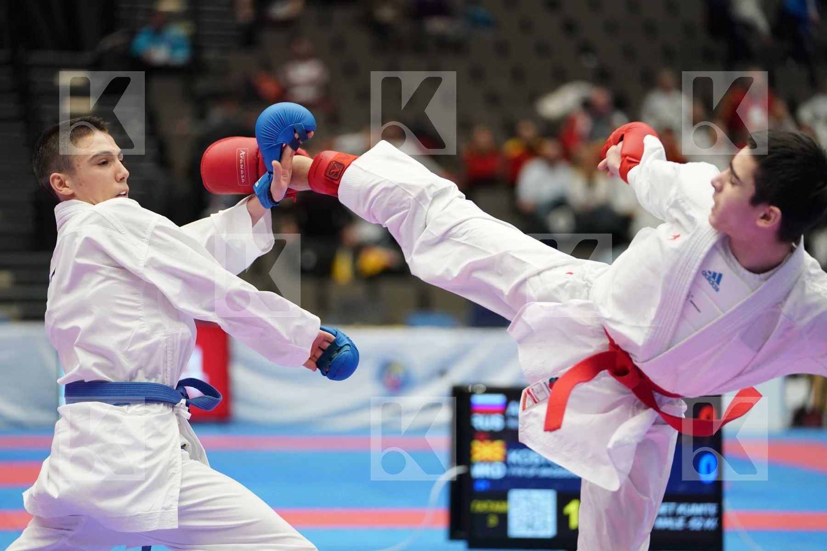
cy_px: 276
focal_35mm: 146
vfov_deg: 9.4
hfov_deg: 14.1
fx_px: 3354
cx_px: 414
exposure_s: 1/1000
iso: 4000
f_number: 2.8
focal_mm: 146
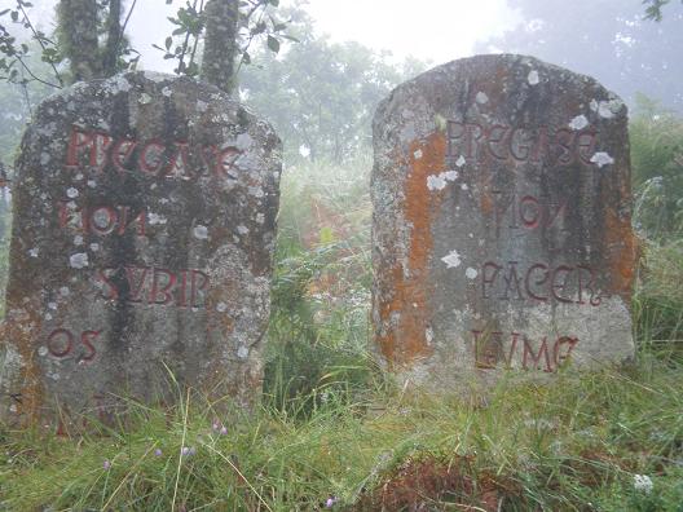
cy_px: 256
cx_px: 342
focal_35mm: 105
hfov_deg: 18.7
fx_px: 2072
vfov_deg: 14.1
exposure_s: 1/80
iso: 320
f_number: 5.7
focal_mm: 17.3
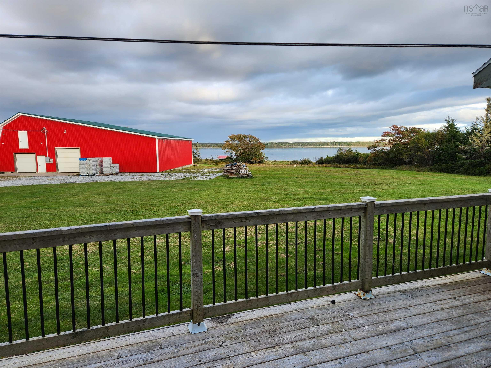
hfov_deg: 73.9
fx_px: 326
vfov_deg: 58.9
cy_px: 184
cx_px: 246
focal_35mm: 23
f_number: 1.8
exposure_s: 1/219
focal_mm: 5.4
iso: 20
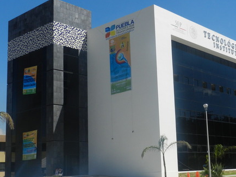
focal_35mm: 56
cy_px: 99
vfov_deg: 26.1
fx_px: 382
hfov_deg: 34.1
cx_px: 150
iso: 160
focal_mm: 6.7
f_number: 5
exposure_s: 1/1000
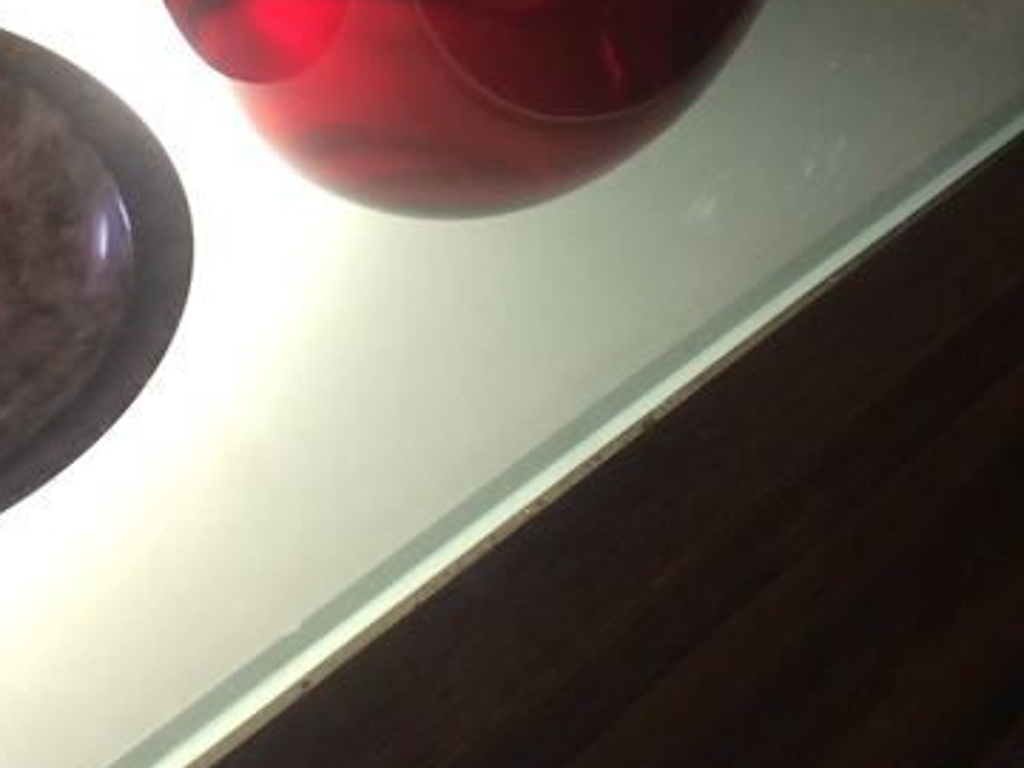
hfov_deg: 25.9
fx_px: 2219
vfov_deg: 18.6
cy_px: -146
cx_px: 375
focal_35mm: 75
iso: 80
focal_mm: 4.12
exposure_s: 1/30
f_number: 2.2
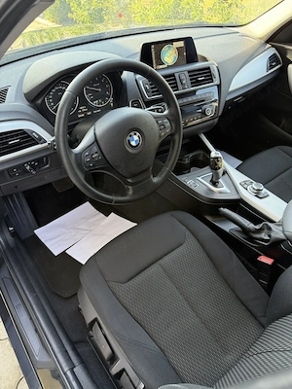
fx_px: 270
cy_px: 194
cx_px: 146
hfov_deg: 56.8
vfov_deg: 71.6
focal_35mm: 24
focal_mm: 6.76
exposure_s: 1/108
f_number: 1.78
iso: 200
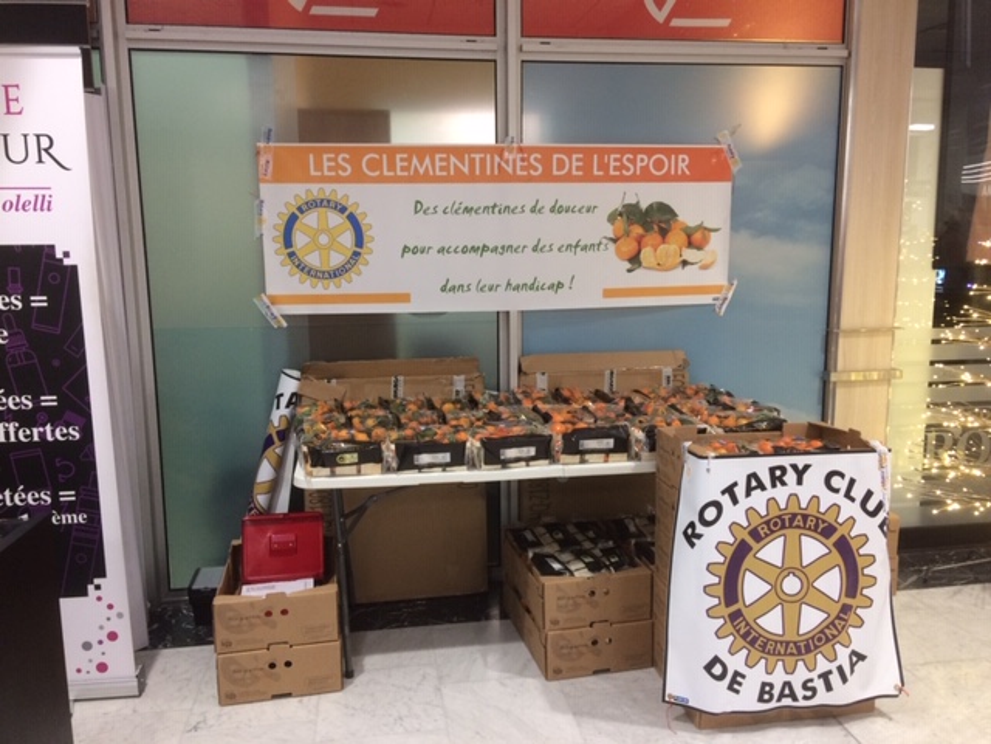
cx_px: 496
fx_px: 830
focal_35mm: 29
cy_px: 372
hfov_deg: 61.7
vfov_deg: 48.2
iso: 80
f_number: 2.2
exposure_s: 1/33
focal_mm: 4.15
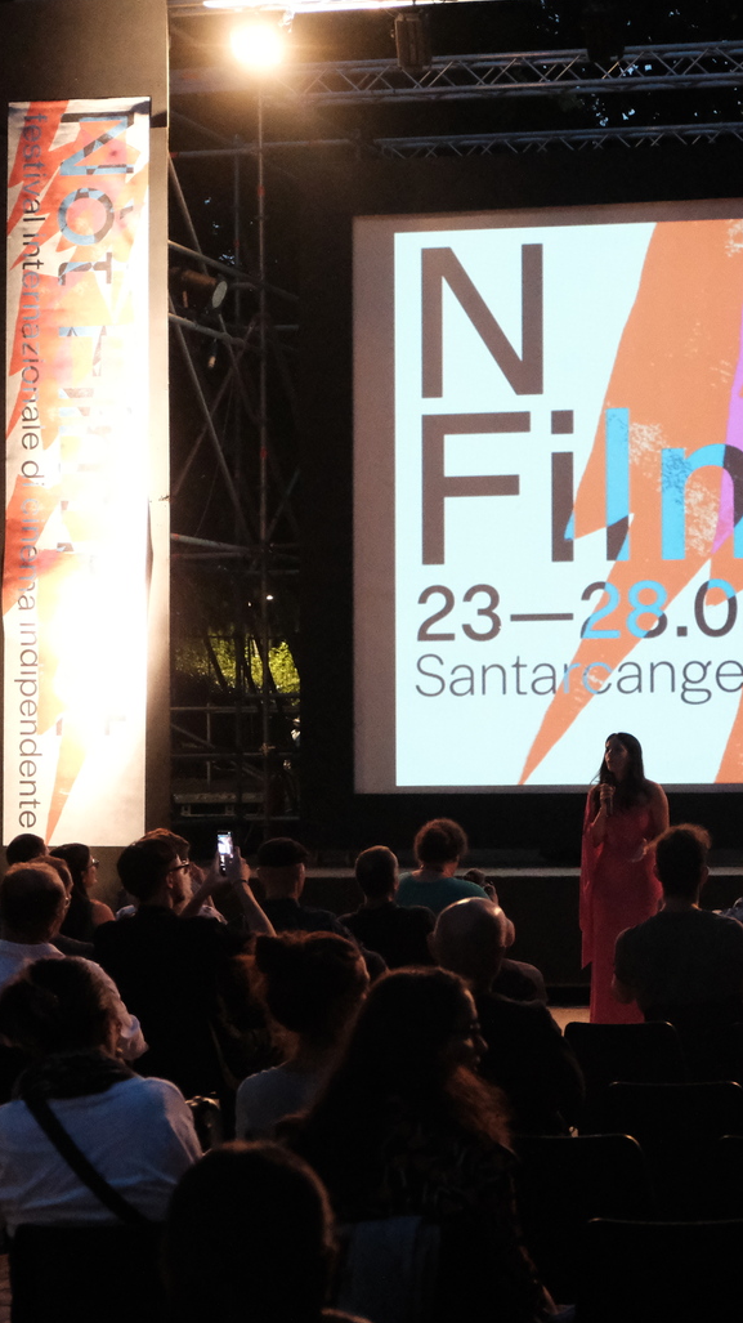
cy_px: 666
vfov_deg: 27.2
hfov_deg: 15.1
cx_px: 822
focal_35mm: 78
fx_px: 2734
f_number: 3.6
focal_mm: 32.9
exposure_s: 1/80
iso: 10000
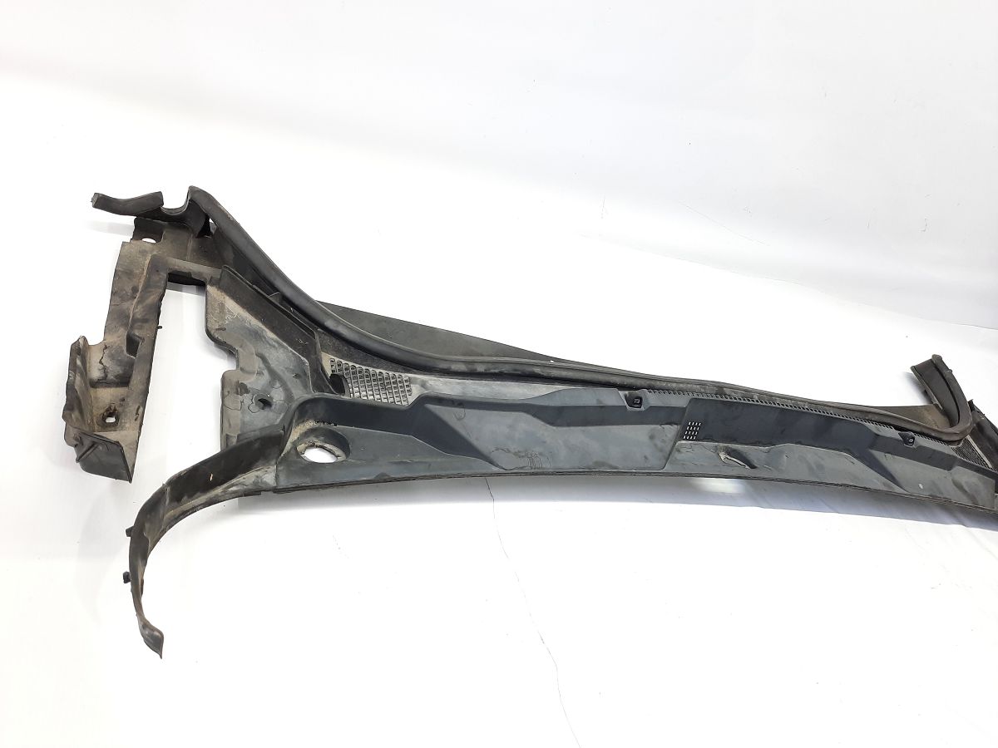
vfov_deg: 54.9
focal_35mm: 25
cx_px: 499
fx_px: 721
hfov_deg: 69.4
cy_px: 374
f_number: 2
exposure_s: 1/50
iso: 100
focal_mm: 4.6
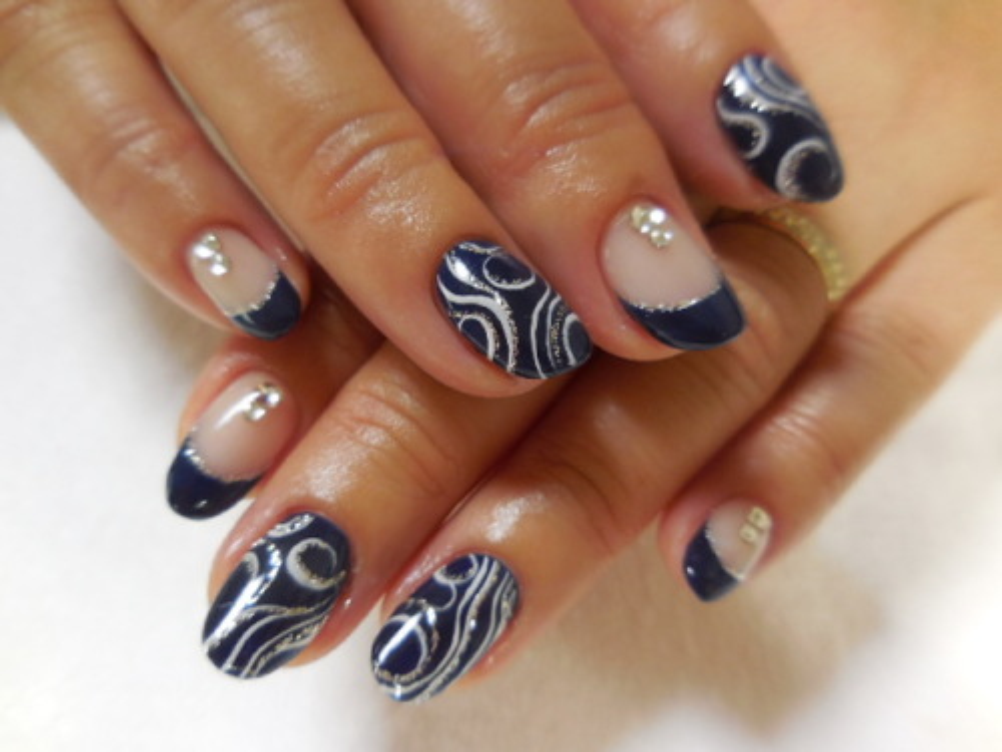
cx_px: 501
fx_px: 724
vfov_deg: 54.9
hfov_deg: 69.4
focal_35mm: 25
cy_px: 376
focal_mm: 4.5
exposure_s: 1/30
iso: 220
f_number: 3.3
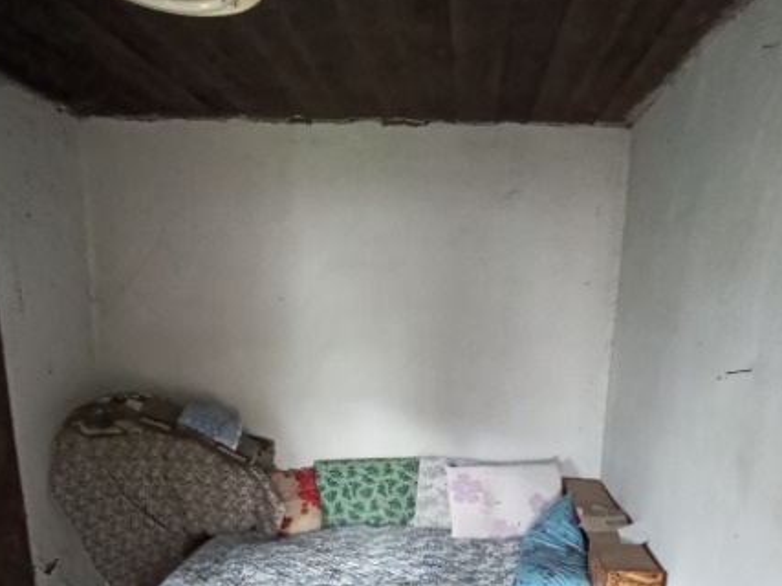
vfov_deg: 44.3
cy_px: 478
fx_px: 678
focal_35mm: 30
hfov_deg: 59.9
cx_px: 418
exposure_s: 1/20
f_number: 2.2
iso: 1250
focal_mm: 1.65
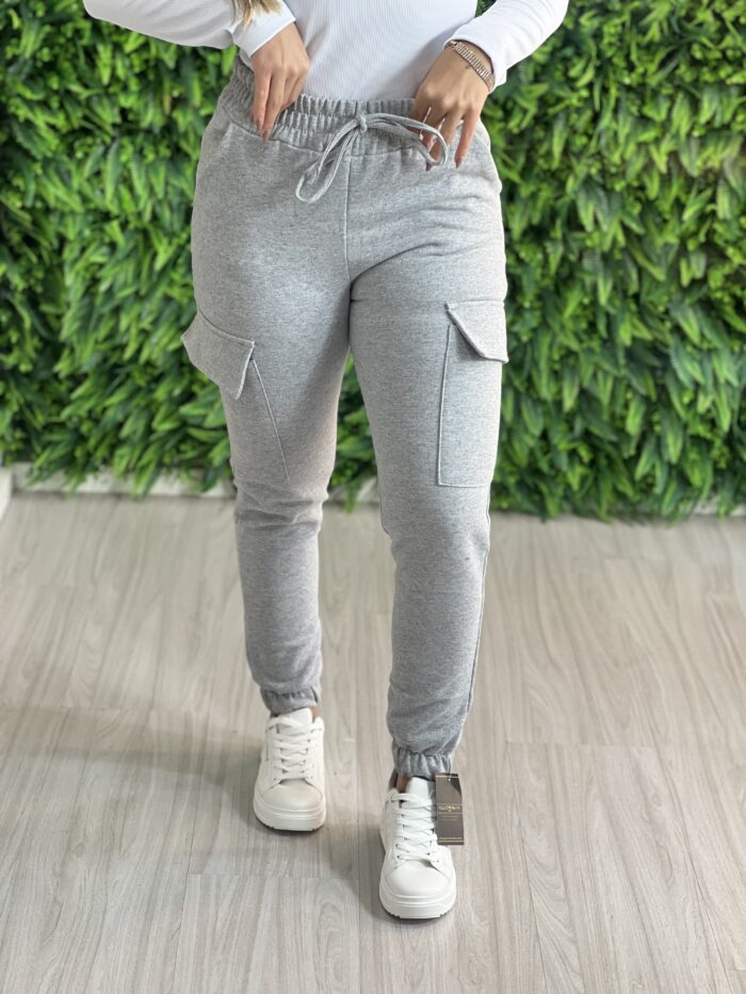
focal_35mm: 77
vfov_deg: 25.3
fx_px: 2212
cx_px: 373
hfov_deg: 19.1
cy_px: 497
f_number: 2.8
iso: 100
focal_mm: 9
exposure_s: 1/120
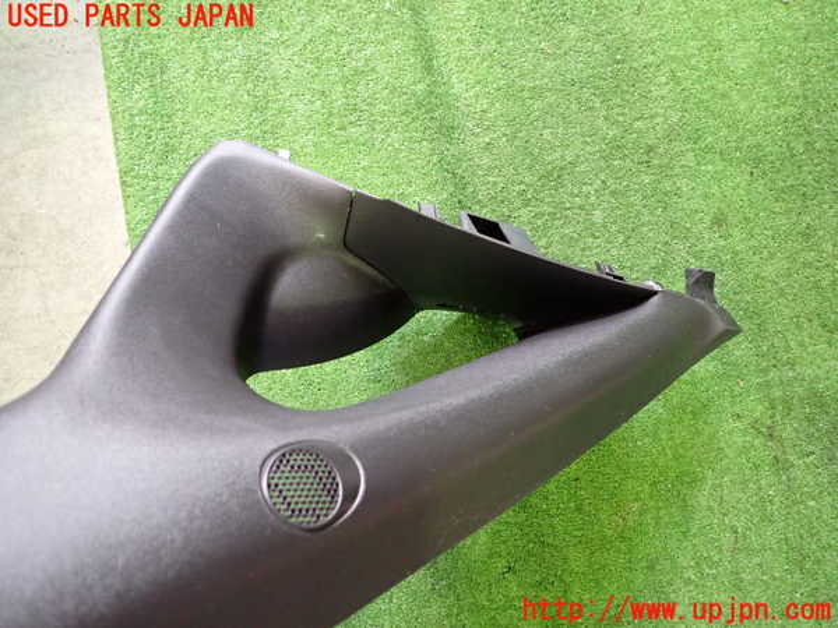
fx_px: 605
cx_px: 419
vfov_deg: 54.9
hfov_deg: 69.4
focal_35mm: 25
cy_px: 314
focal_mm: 4.5
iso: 800
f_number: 2
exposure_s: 1/50
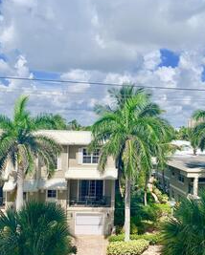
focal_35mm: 38
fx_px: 288
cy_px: 131
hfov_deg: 38.9
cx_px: 129
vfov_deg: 47.9
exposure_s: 1/3650
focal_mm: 4.25
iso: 25
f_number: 1.8
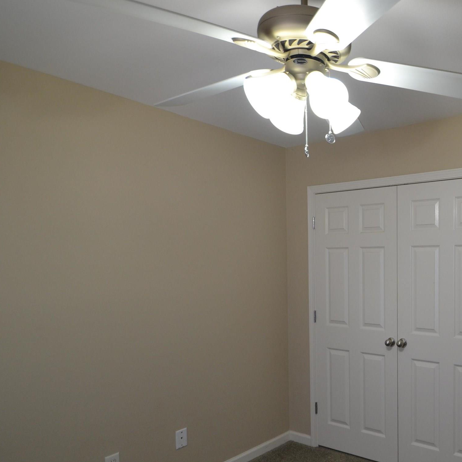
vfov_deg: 60.8
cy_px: 255
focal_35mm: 26
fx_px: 393
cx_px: 424
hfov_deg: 52.8
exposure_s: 1/60
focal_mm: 10
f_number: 4
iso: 400
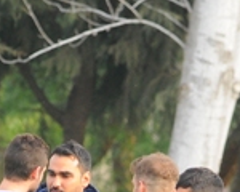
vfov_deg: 0.7
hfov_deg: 0.9
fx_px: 16017
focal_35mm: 2255
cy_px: 377
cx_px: 64
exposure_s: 1/320
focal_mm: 300
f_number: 5.6
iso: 500
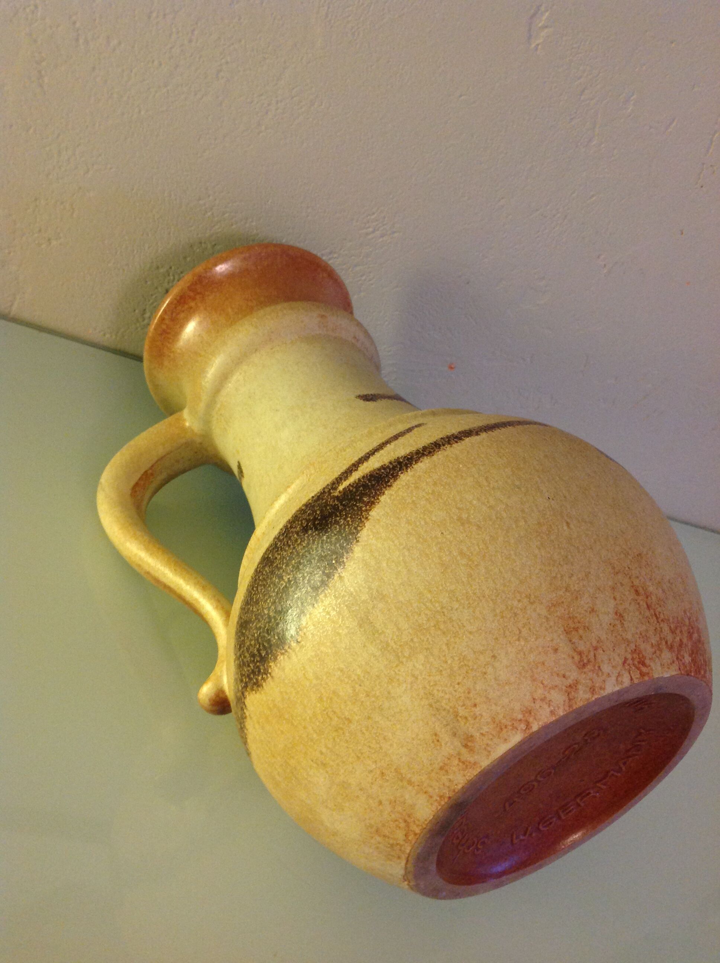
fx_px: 973
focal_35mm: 35
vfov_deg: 52.7
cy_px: 482
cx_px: 360
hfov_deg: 40.6
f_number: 2.4
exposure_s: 1/17
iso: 200
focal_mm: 4.28
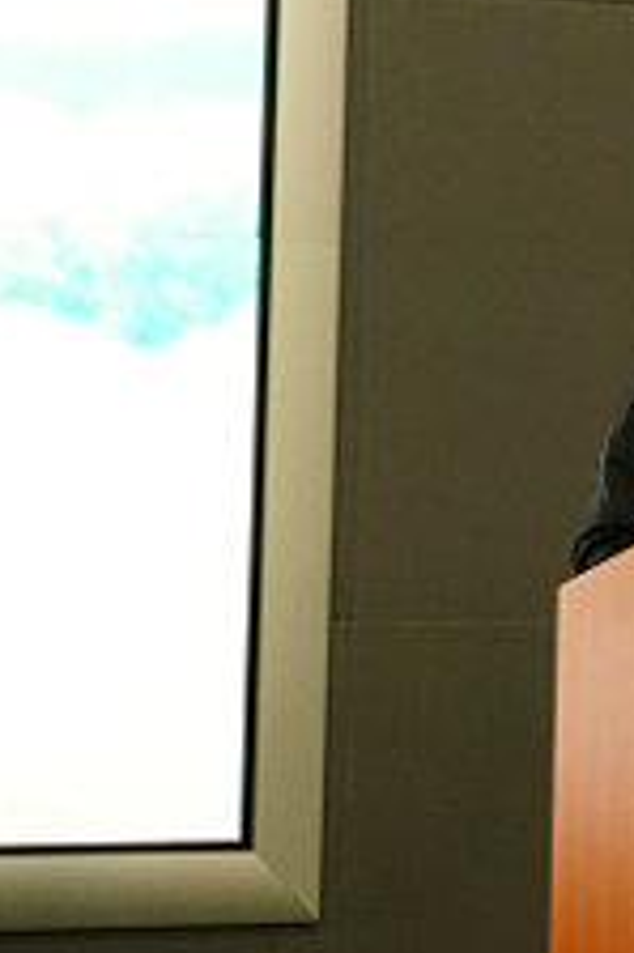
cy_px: 300
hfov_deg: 8.3
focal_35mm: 161
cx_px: 1047
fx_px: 4259
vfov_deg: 12.7
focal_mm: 48
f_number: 5.6
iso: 3200
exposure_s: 1/13
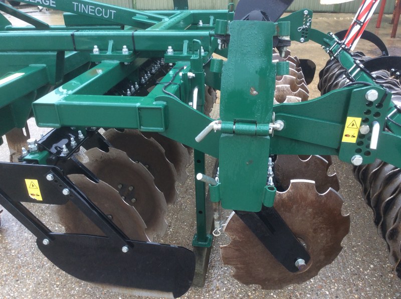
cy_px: 150
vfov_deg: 44.1
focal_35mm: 32
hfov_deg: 56.9
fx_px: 370
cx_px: 200
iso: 40
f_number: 2.4
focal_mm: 3.3
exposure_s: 1/60
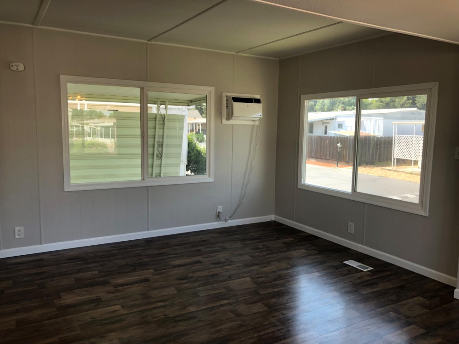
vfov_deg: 49.7
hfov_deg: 63.4
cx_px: 230
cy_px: 172
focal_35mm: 28
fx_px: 371
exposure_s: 1/120
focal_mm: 4
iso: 50
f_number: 1.8
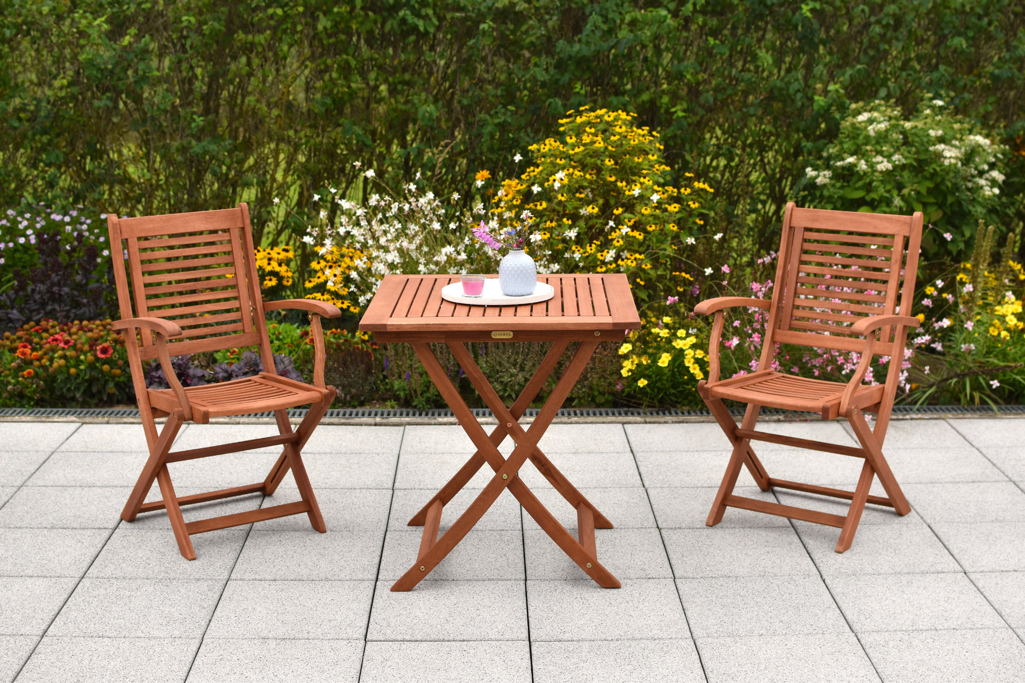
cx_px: 512
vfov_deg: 25.8
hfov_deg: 37.9
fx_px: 1495
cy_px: 342
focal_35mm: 52
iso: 125
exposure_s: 1/640
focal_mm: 35
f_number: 2.8
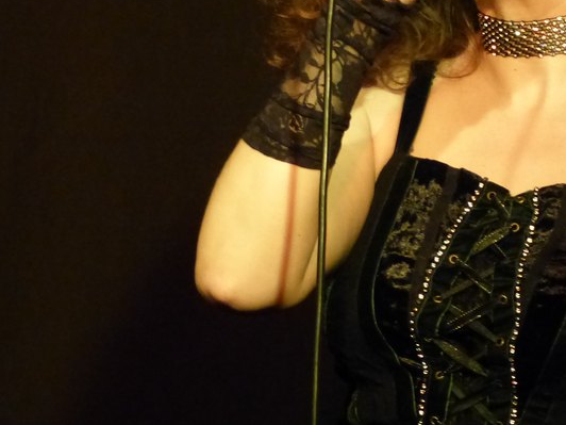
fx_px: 9320
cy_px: 27
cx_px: 498
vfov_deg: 2.6
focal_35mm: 570
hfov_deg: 3.5
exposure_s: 1/80
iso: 800
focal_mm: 54.5
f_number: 2.8
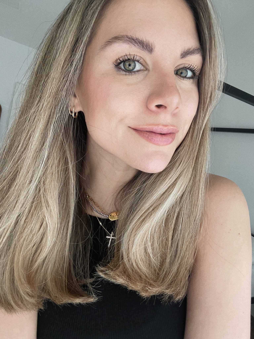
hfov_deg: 58.9
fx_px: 225
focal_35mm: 23
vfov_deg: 73.9
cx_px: 127
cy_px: 170
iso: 100
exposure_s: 1/60
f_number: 2.2
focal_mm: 2.71
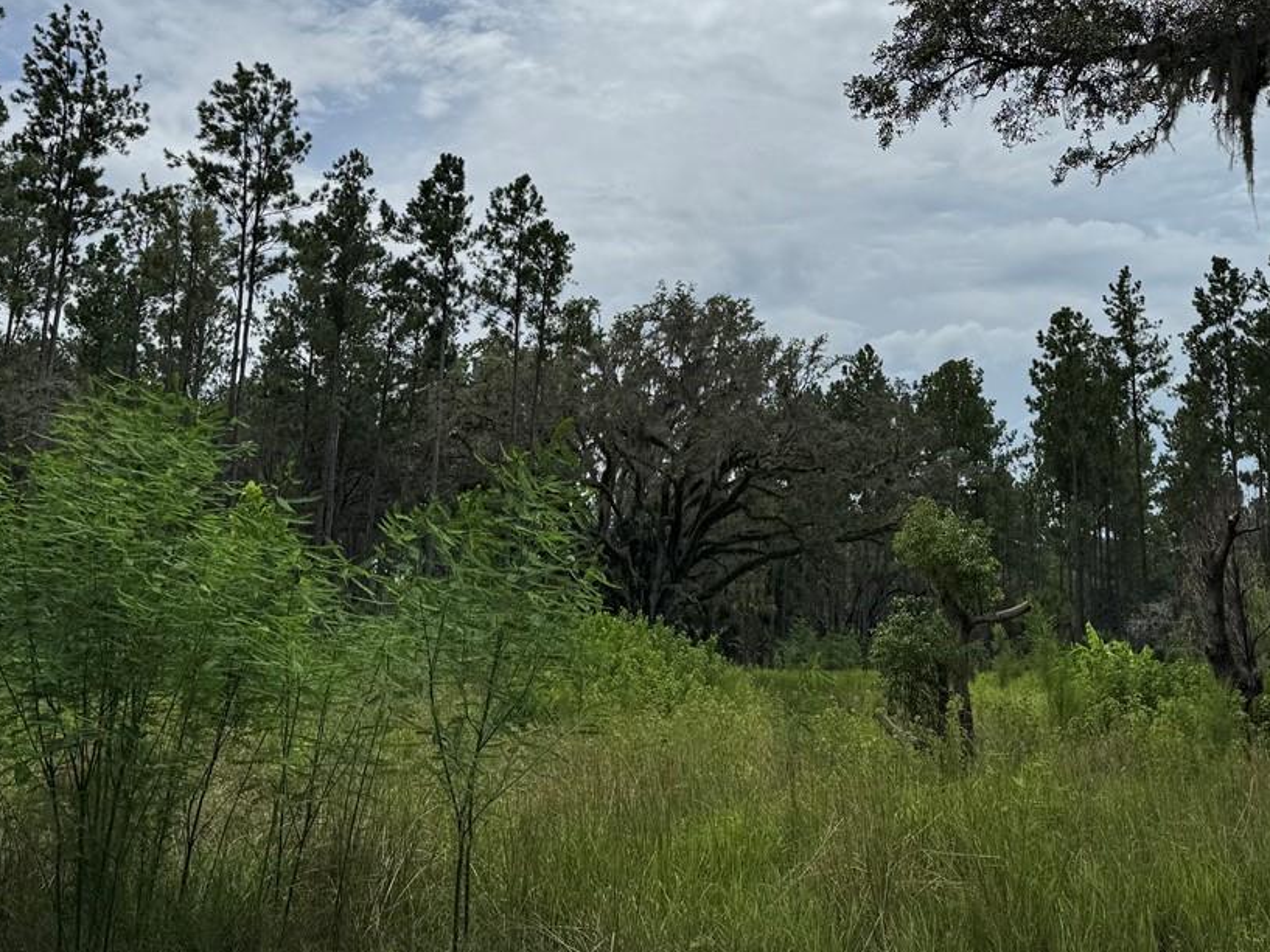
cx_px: 835
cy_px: 230
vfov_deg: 30.3
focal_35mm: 47
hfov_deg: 40.0
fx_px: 1725
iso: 80
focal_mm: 6.76
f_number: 1.78
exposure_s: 1/12346
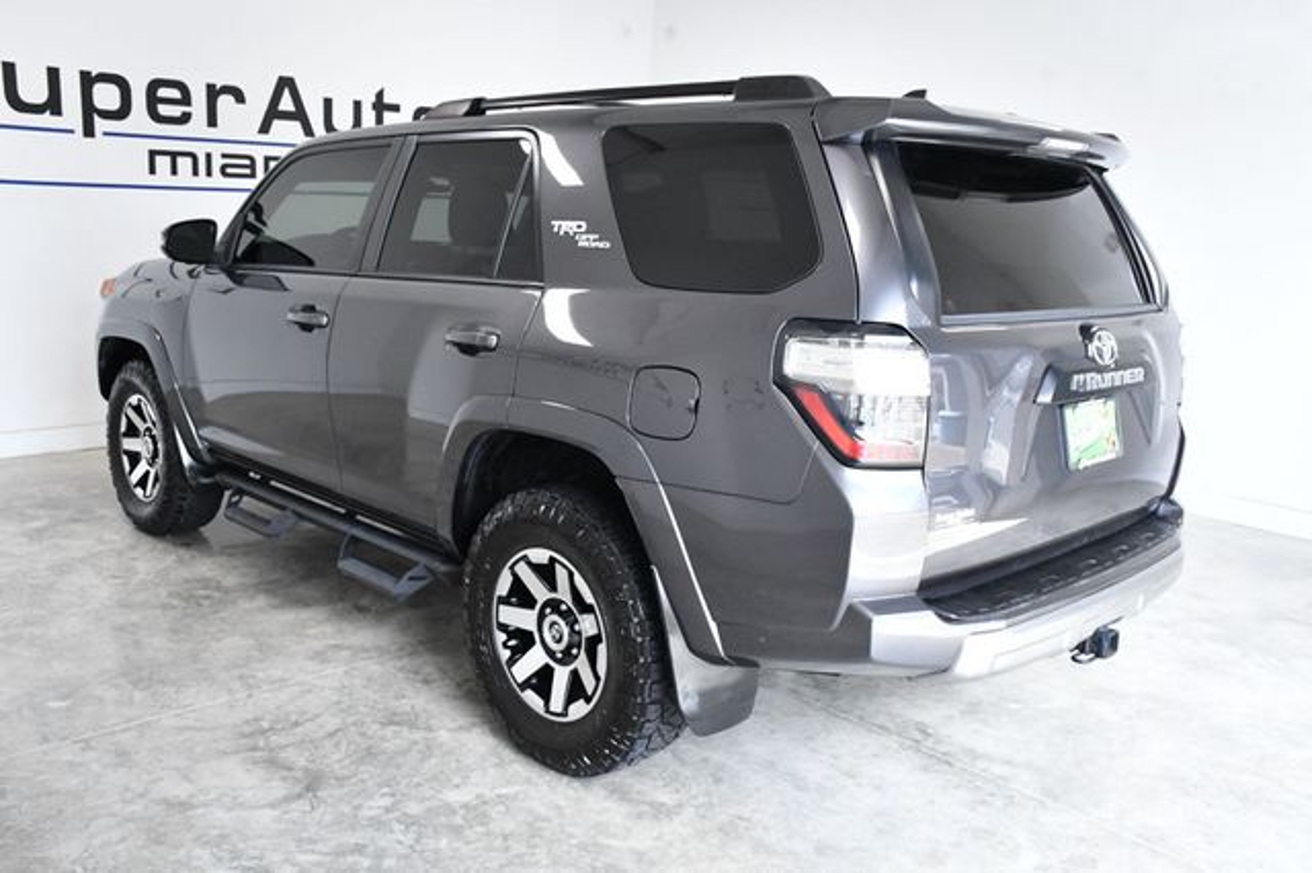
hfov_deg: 57.2
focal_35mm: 33
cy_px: 436
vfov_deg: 39.9
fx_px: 1202
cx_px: 656
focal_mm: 22
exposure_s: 1/320
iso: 2500
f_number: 9
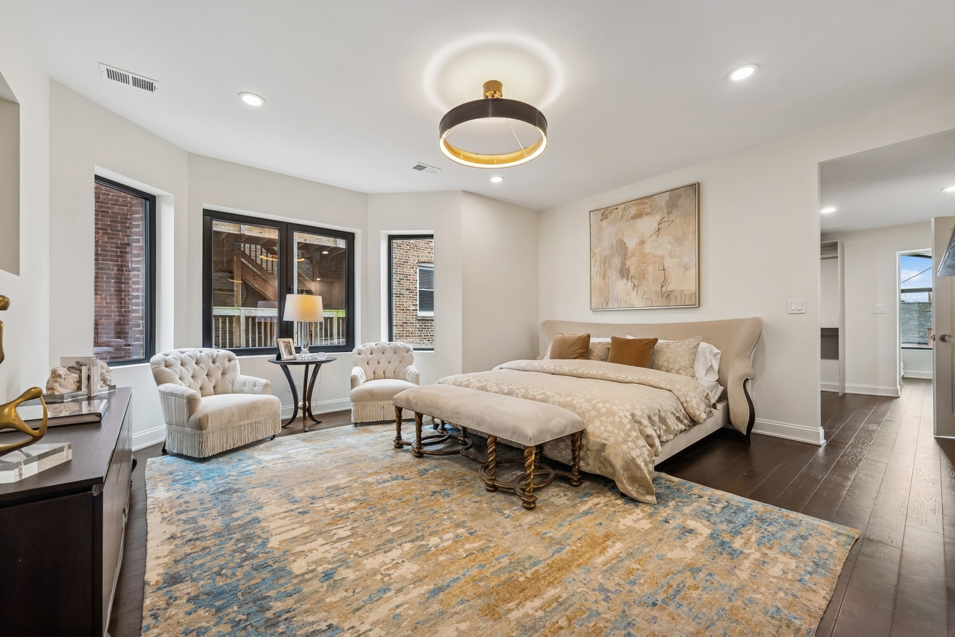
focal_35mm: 14
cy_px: 318
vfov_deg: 81.2
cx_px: 478
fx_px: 371
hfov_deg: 104.3
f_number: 8
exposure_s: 1/30
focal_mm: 14
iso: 320
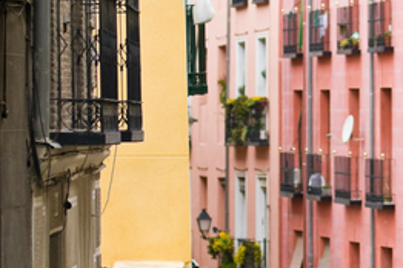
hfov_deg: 5.8
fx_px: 3951
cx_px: 478
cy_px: 139
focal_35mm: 353
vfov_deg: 3.9
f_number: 2.8
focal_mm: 85
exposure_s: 1/250
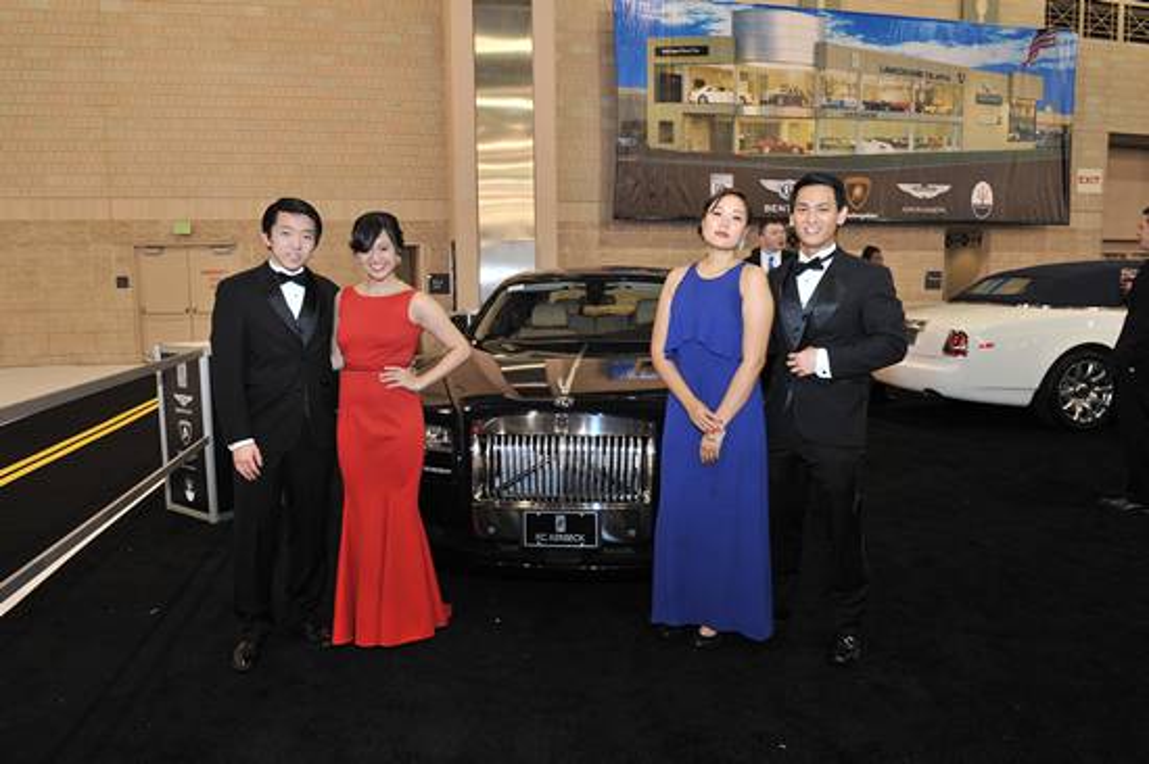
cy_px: 382
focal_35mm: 24
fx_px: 766
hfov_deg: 73.8
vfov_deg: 53.1
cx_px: 574
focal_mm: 24
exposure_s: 1/40
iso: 1250
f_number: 9
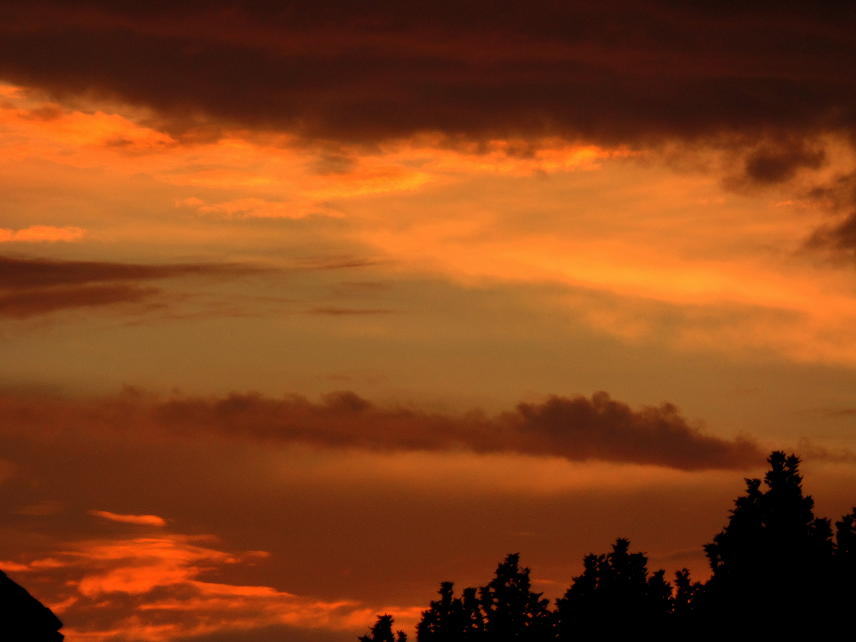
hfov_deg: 4.1
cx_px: 428
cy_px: 321
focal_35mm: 483
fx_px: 11944
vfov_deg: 3.1
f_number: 5.9
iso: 120
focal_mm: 86.1
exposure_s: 1/90
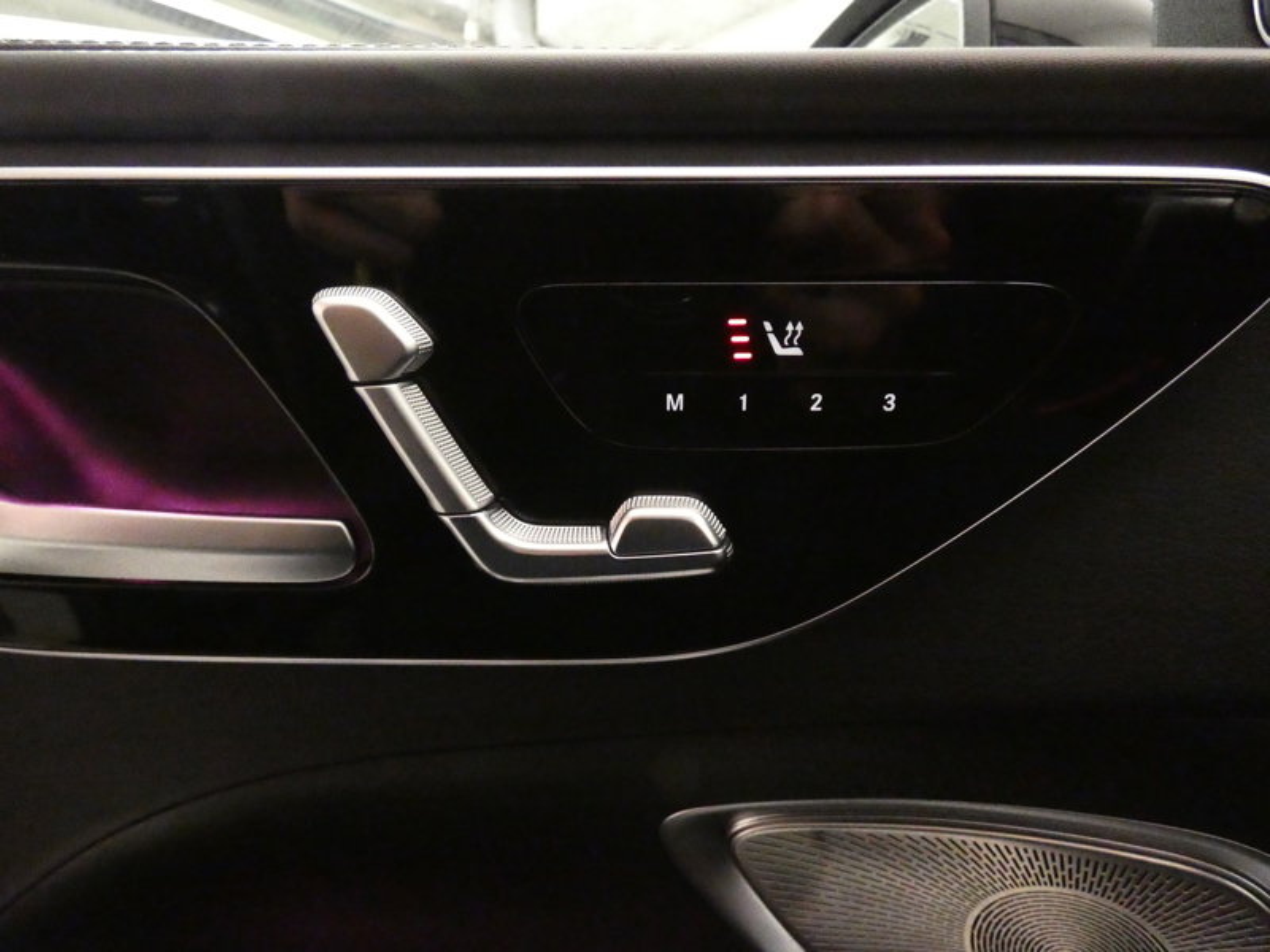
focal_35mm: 20
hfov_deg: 81.7
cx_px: 635
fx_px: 734
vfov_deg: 66.0
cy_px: 476
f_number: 2.8
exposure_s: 1/60
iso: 3200
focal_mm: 3.6
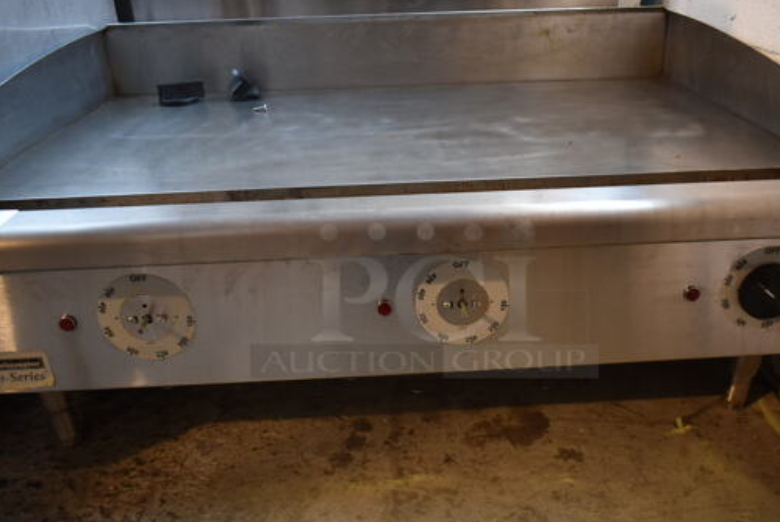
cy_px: 295
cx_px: 425
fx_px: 716
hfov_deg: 57.1
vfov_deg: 40.0
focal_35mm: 33
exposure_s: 1/30
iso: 640
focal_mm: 18
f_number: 3.5
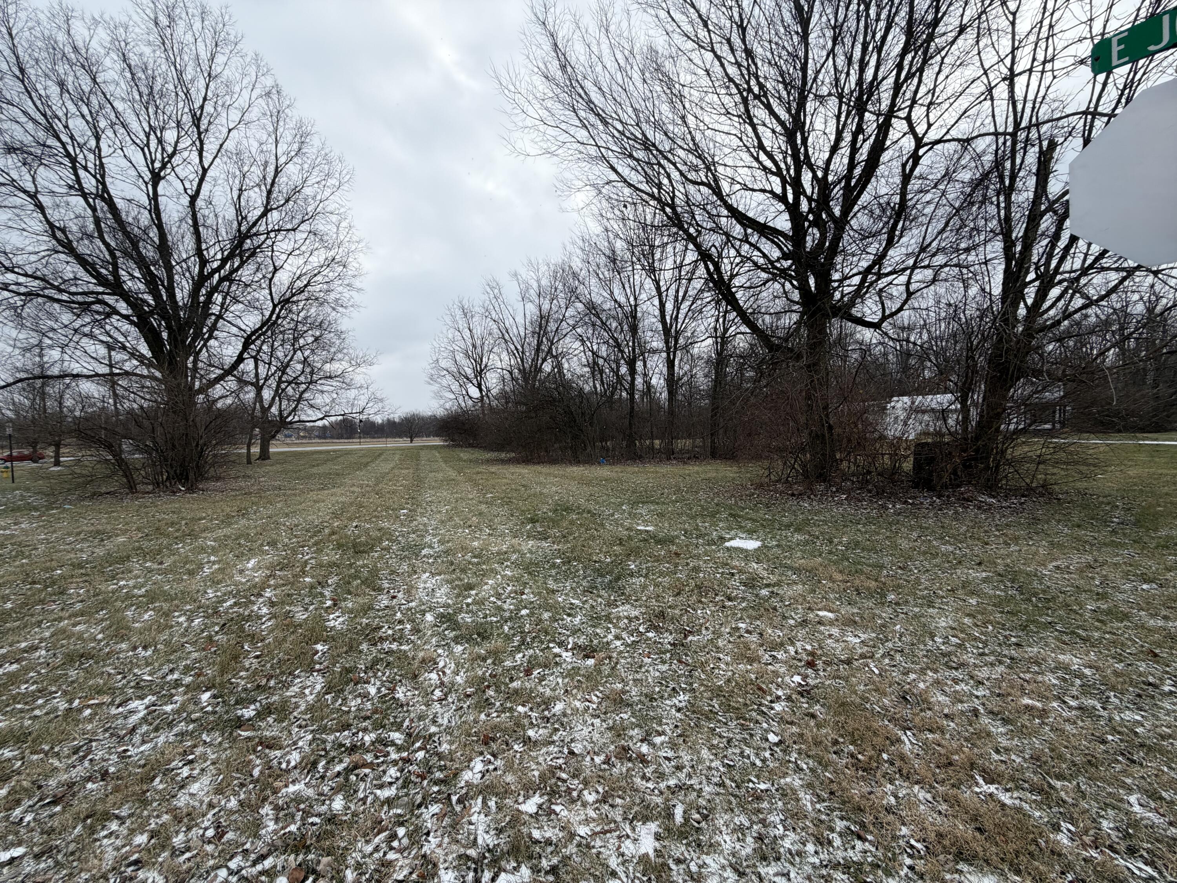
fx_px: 476
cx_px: 588
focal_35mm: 14
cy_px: 442
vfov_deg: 85.7
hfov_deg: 102.1
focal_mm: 2.22
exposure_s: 1/734
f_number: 2.2
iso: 40
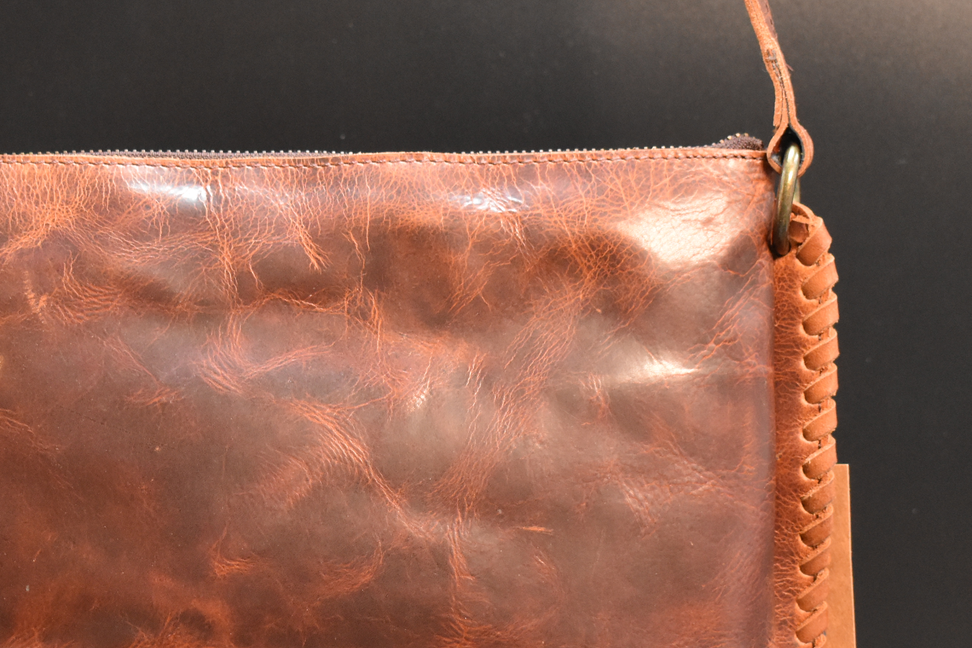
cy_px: 525
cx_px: 379
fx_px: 2644
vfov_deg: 13.9
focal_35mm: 98
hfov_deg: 20.8
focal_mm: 35
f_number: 4.5
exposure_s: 1/60
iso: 2200
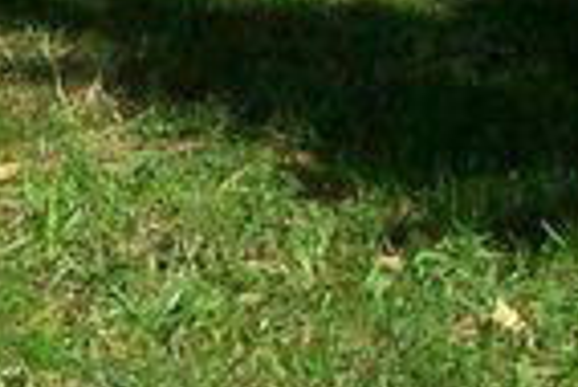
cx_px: -997
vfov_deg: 5.2
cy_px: 387
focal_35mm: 265
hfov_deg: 7.1
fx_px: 4259
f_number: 4.8
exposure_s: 1/700
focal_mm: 8
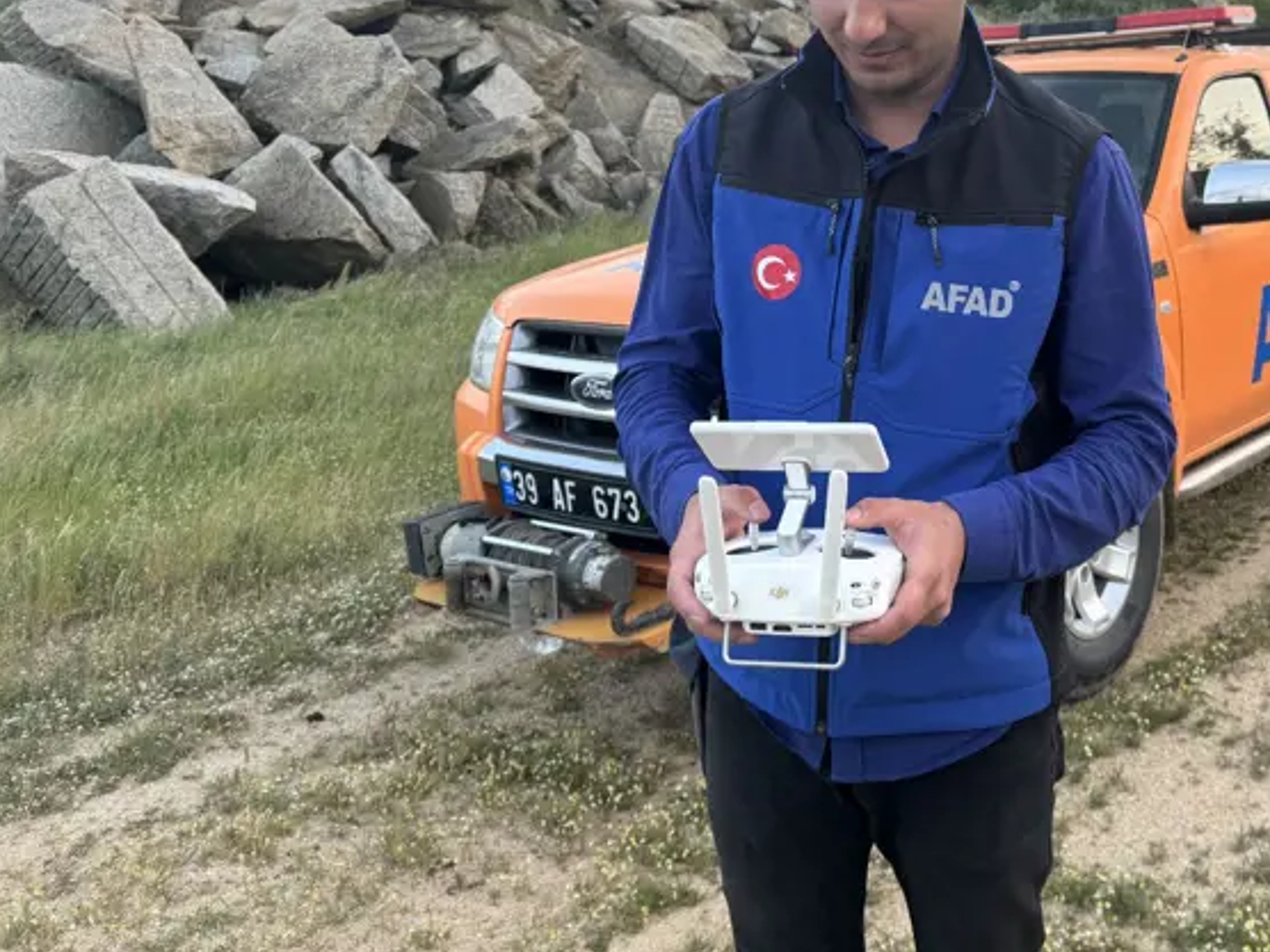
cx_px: 968
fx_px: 1394
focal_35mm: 38
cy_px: 304
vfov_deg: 37.2
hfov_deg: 47.0
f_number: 1.78
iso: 80
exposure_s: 1/121
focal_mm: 6.86
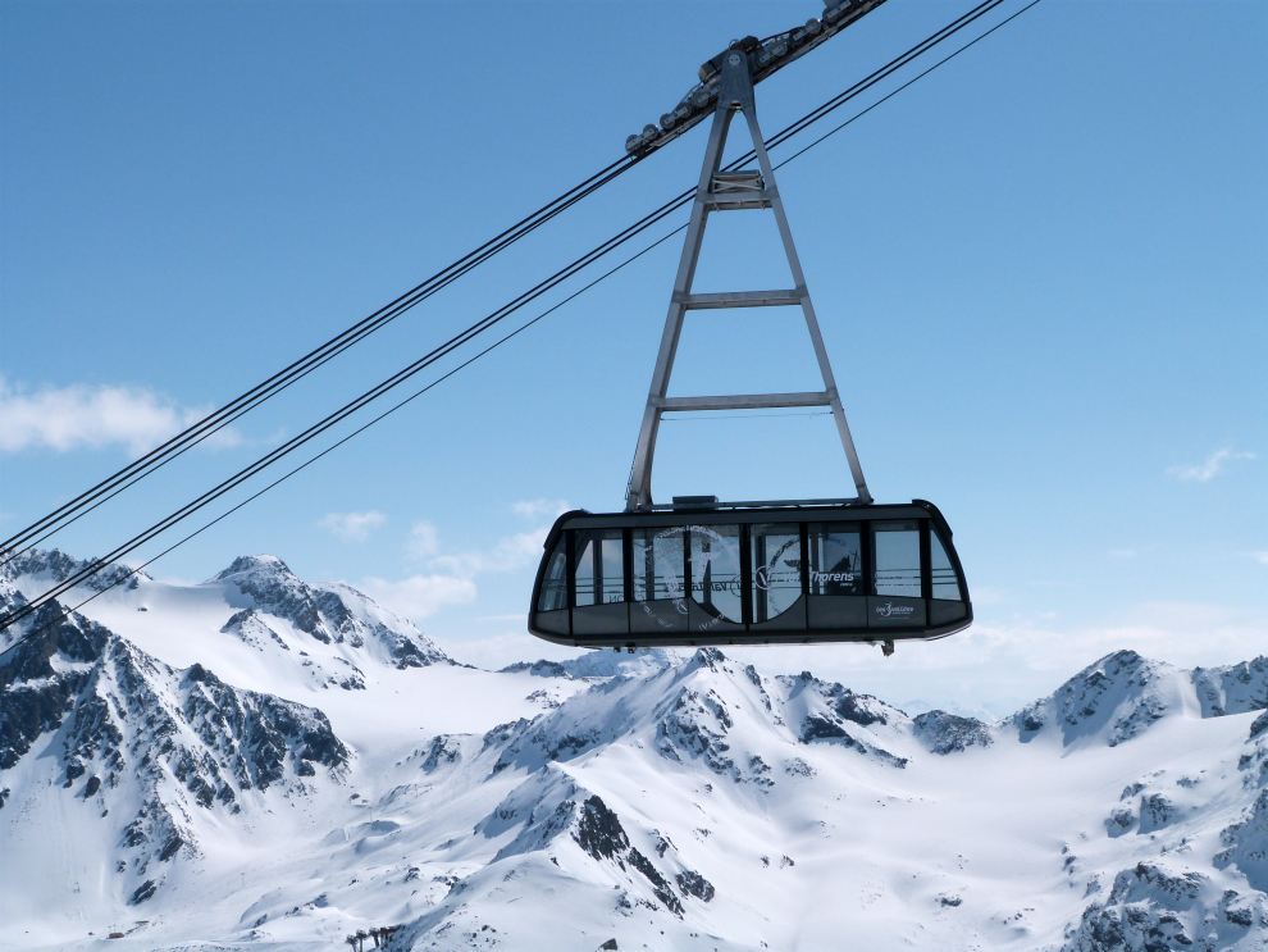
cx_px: 634
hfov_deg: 31.2
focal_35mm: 62
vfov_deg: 23.7
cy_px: 476
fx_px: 2272
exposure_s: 1/2000
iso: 100
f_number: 5.6
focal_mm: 11
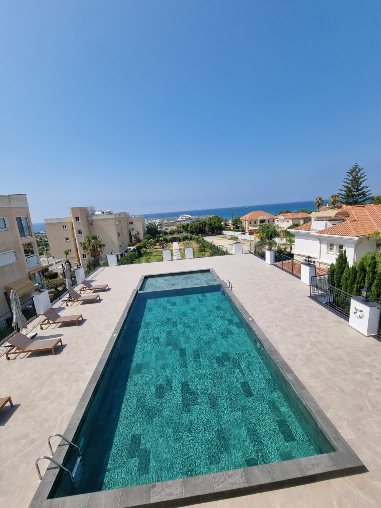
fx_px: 191
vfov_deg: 106.2
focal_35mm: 13
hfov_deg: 89.9
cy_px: 254
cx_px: 190
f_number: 2.2
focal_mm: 2.2
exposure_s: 1/2800
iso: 50
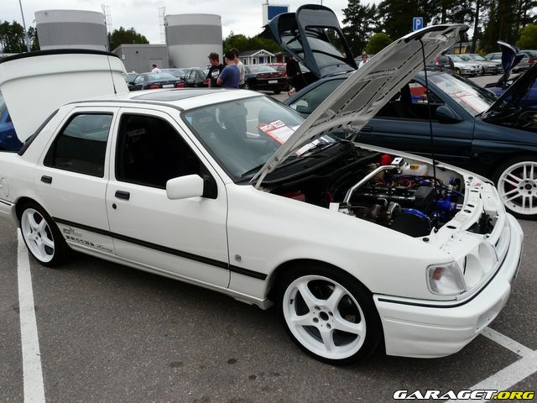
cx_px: 268
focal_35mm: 28
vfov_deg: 49.7
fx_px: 434
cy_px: 202
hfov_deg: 63.4
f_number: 5.6
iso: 100
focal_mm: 4.6
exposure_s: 1/250
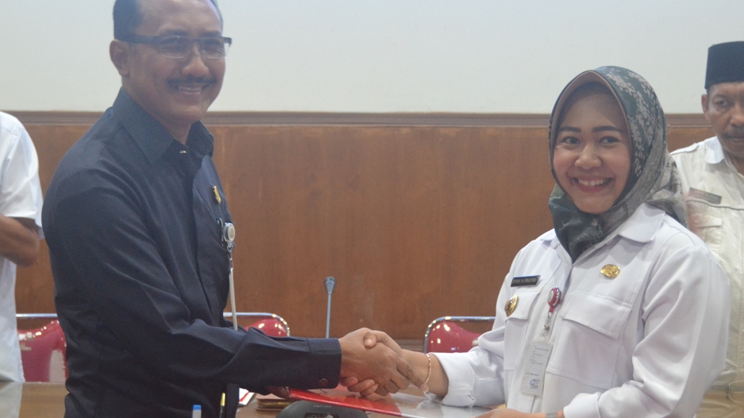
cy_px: 236
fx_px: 1677
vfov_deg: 14.2
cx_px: 353
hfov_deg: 25.0
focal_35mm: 85
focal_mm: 44
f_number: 4.5
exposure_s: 1/15
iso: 2000
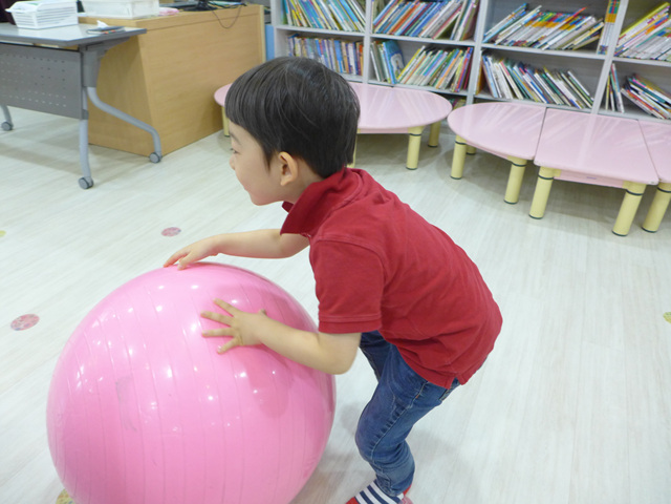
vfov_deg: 56.8
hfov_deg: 71.6
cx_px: 336
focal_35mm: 24
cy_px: 252
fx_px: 465
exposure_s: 1/250
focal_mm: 4.7
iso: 320
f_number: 1.4
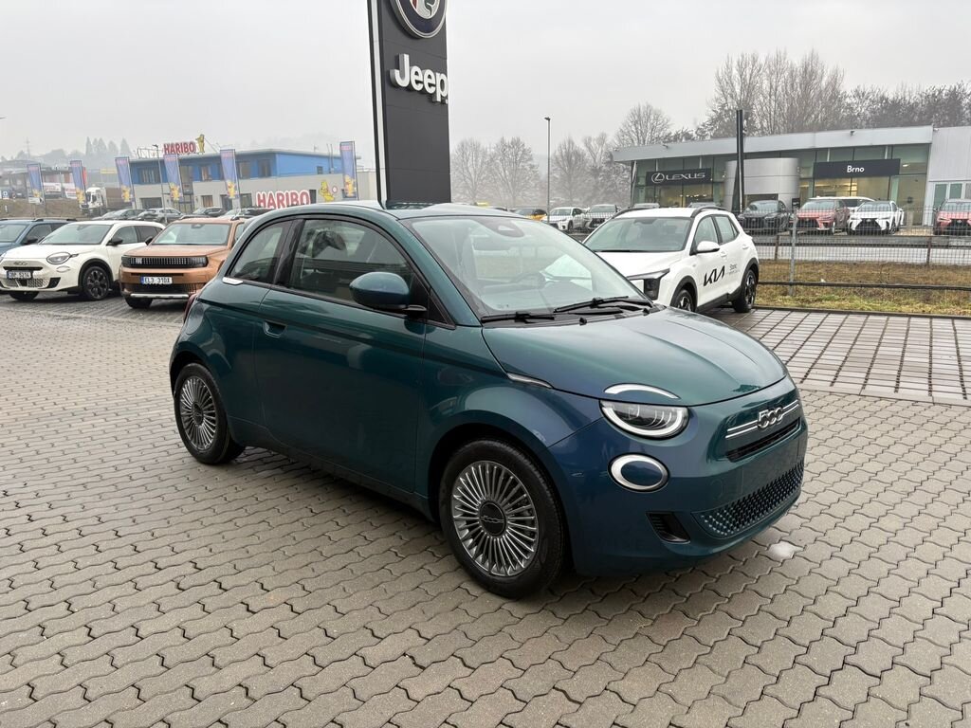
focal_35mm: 26
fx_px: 729
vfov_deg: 53.1
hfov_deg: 67.3
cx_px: 486
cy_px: 364
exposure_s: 1/122
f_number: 1.6
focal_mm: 5.96
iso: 80
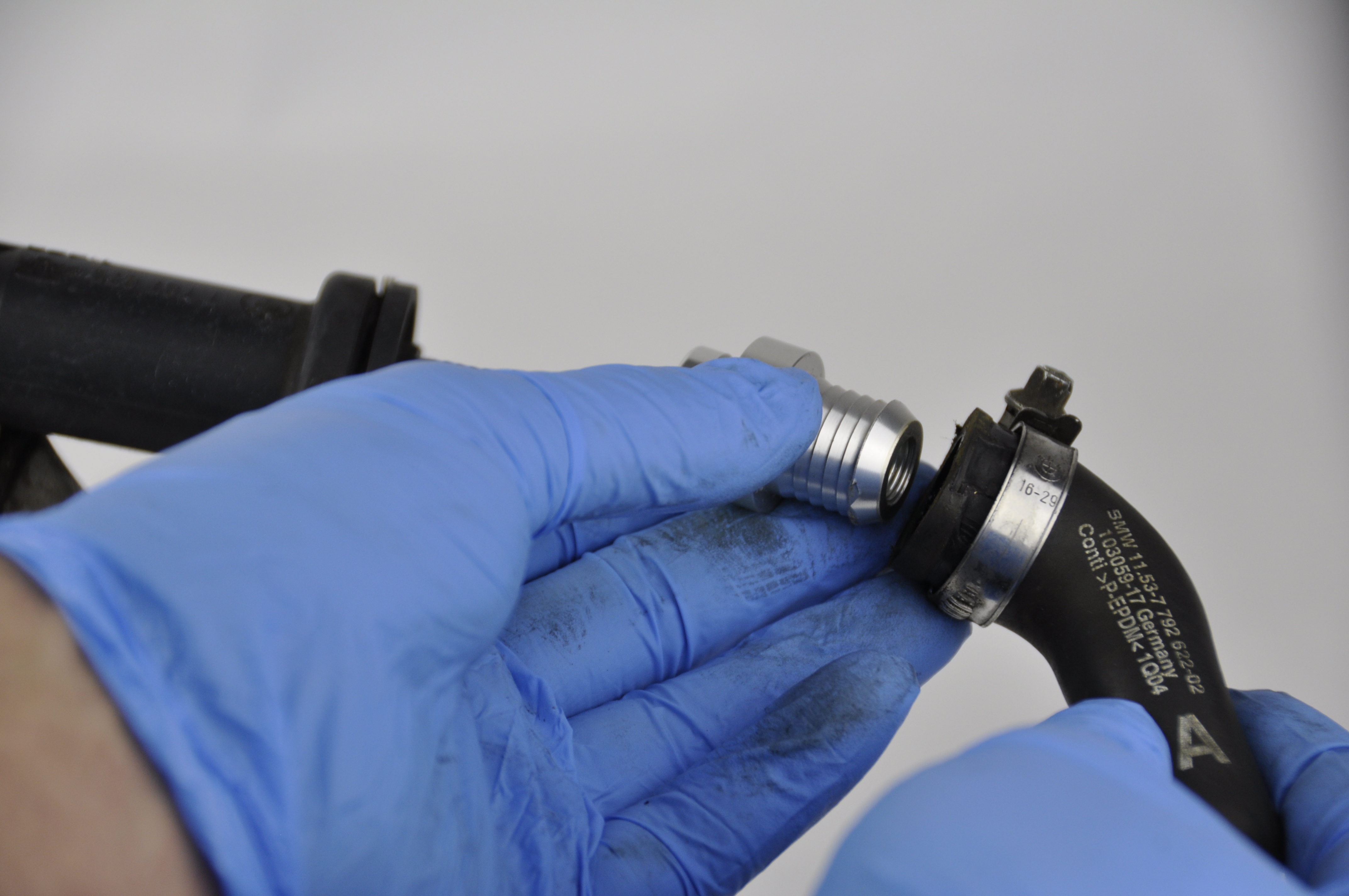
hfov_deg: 14.4
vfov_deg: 9.6
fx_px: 5333
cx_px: 674
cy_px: 448
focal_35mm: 142
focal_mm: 95
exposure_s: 1/125
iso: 400
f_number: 5.6
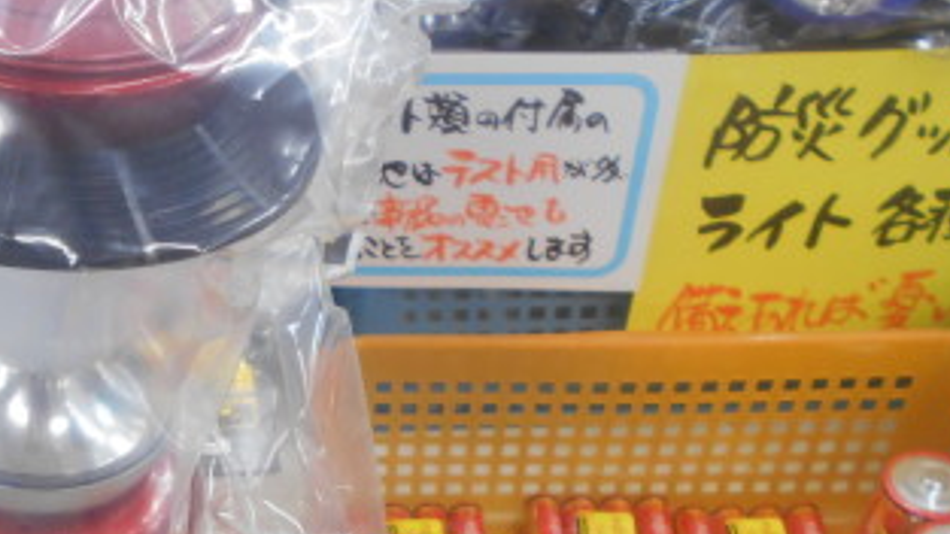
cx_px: 215
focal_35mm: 58
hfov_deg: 35.1
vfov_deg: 19.6
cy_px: 622
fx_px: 1461
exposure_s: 1/30
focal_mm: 4.6
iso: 200
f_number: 3.2
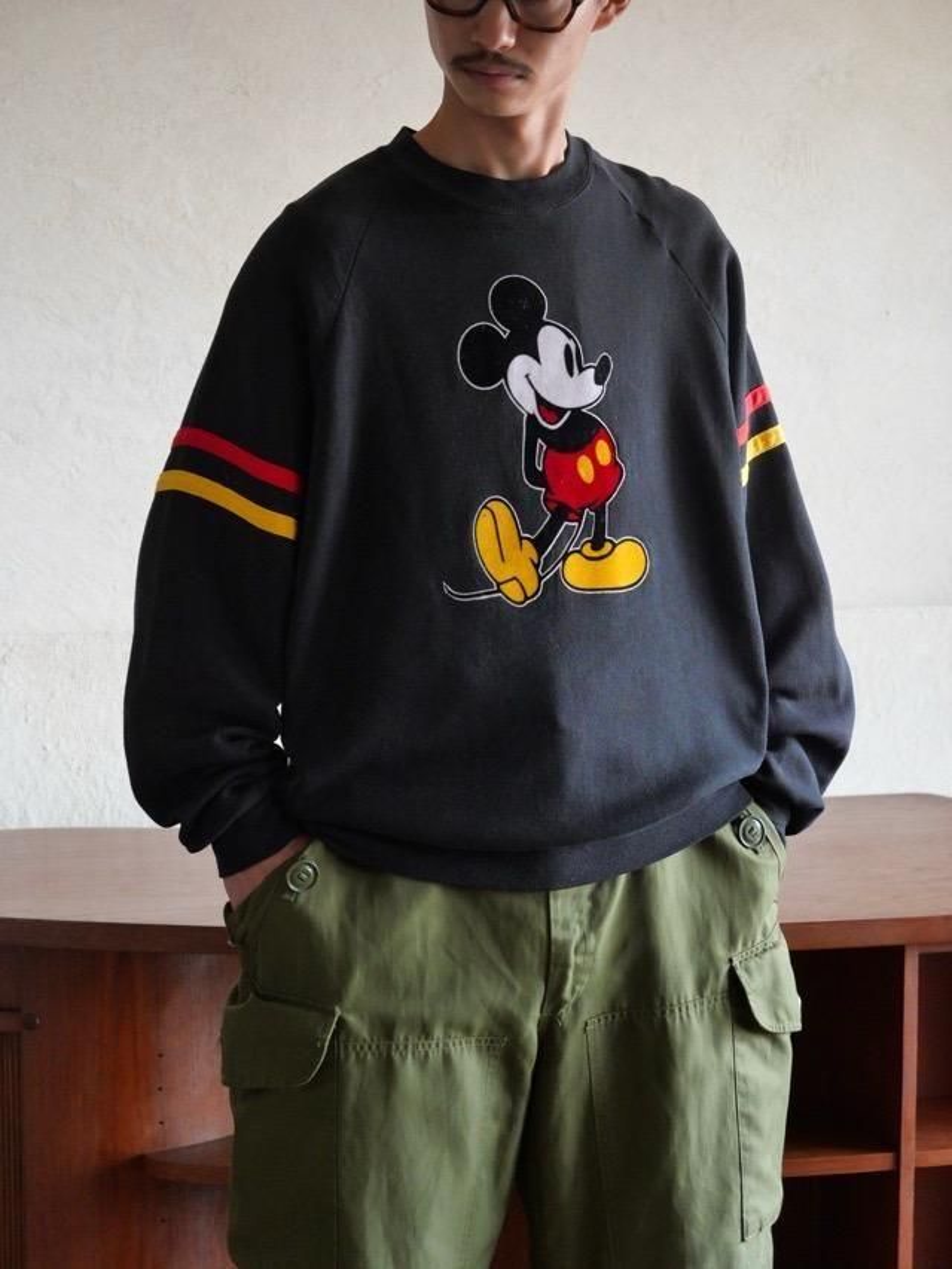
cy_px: 634
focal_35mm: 88
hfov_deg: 16.8
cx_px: 476
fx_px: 3226
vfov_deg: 22.3
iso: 2000
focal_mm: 44
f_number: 3.9
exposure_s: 1/100
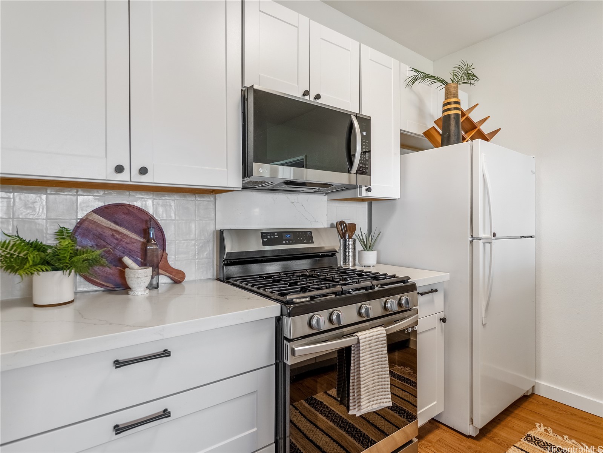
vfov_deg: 71.6
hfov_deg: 87.7
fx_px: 314
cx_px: 302
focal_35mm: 18
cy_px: 226
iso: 320
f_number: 4
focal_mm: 9
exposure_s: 1/200
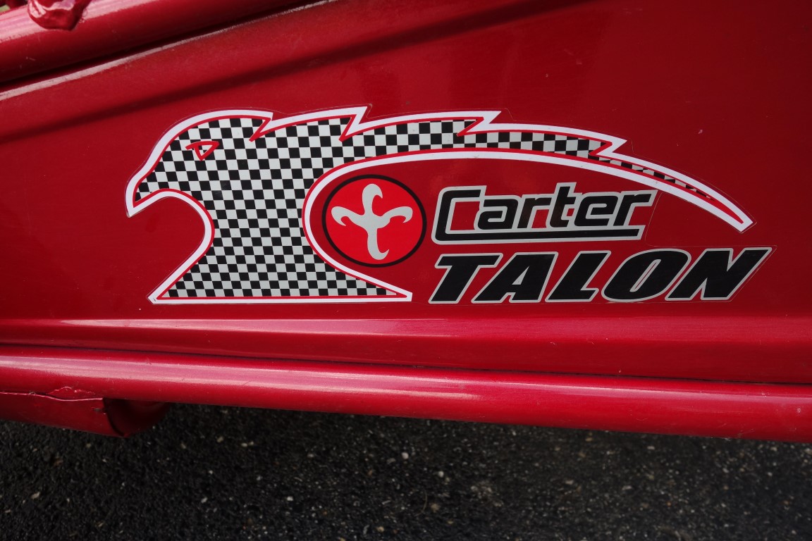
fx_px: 632
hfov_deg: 65.5
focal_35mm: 28
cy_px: 270
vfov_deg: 46.4
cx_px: 406
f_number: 4
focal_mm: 10.4
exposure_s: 1/250
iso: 320
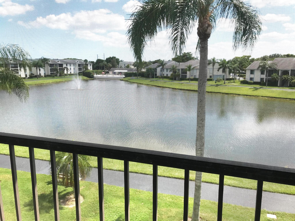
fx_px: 239
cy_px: 110
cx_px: 148
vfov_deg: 49.7
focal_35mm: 28
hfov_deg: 63.4
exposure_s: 1/1451
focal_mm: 3.99
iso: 20
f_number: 1.8
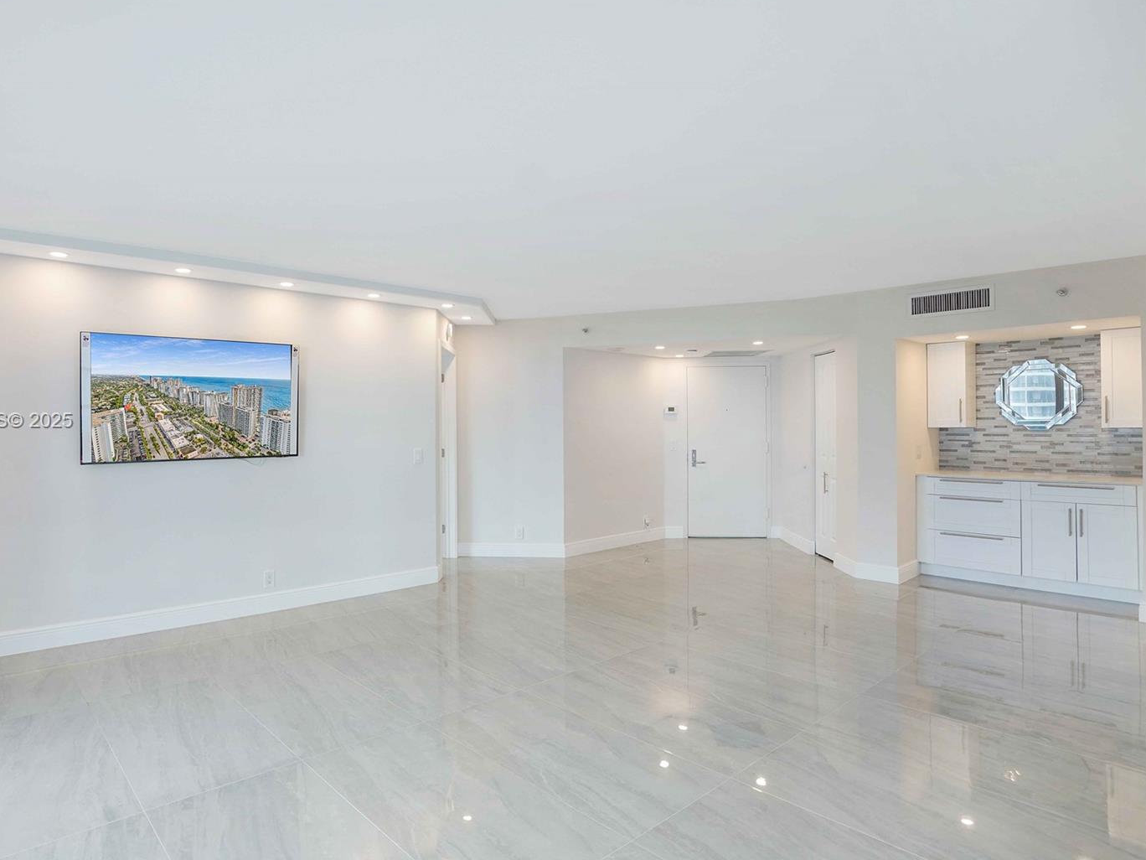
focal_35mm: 18
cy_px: 422
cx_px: 482
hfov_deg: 87.1
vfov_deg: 71.6
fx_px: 596
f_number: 4
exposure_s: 1/100
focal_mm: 16
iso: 320
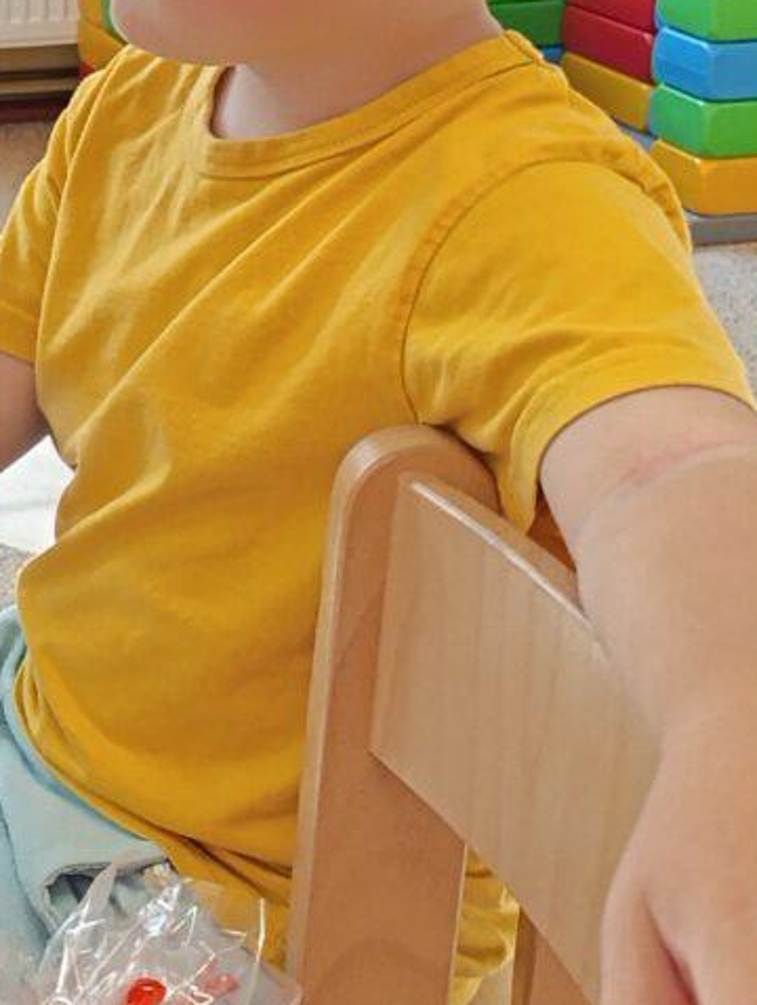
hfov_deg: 18.0
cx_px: -203
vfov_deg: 24.8
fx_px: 2239
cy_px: 175
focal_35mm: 77
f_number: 1.6
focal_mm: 6.14
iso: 320
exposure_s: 1/100
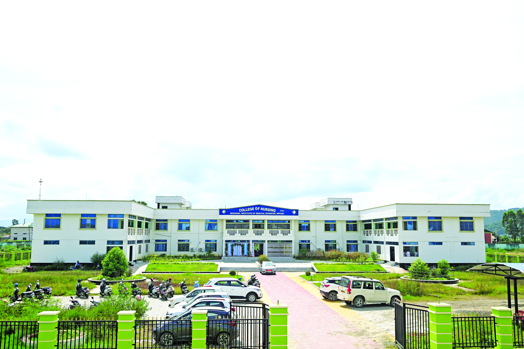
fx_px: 466
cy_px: 174
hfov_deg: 58.7
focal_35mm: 32
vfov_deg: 41.1
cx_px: 262
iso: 200
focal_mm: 32
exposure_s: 1/500
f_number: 8
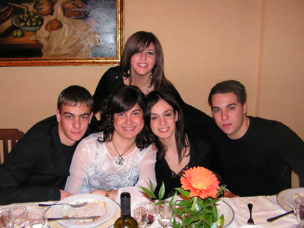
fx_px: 316
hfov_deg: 51.4
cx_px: 152
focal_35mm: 36
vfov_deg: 39.7
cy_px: 114
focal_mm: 6
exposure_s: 1/40
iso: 200
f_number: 3.2
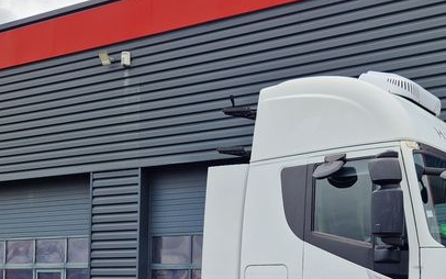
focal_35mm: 48
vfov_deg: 25.5
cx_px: 312
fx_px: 584
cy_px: 281
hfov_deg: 41.1
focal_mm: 5.4
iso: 50
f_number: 1.8
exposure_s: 1/413
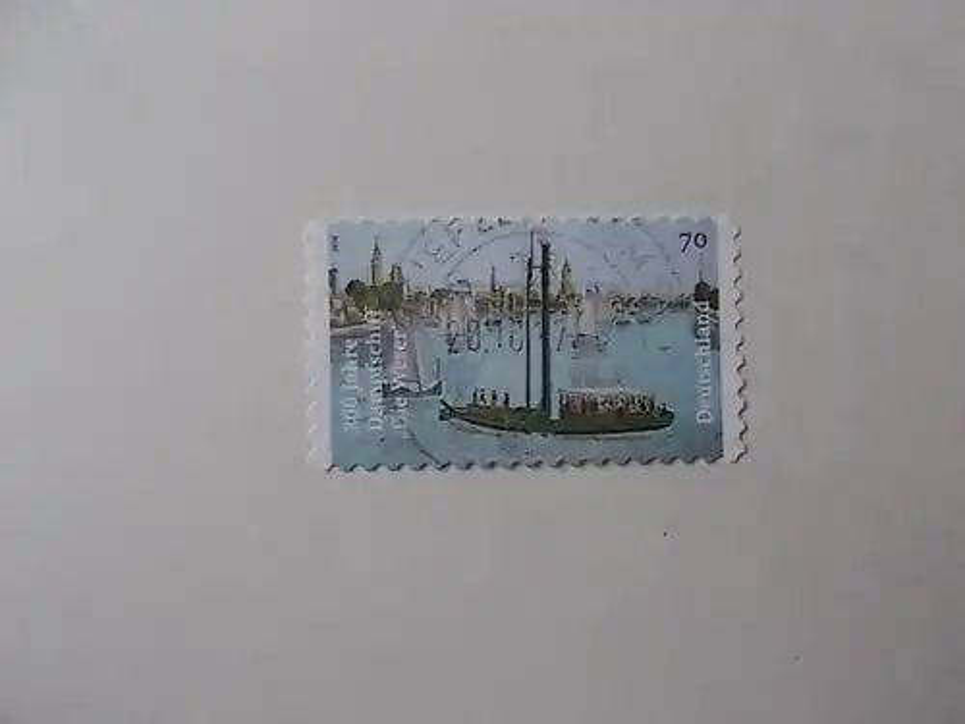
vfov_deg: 53.1
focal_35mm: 26
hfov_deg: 67.3
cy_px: 362
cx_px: 482
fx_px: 725
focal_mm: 4.6
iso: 100
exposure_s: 1/25
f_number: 3.2
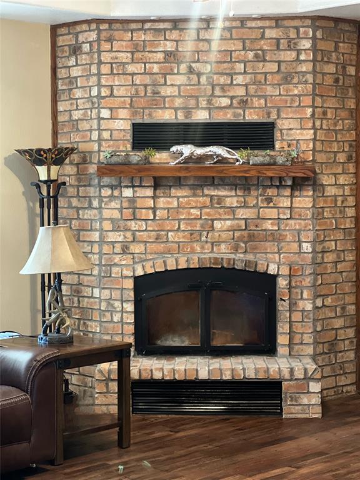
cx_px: 180
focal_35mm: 77
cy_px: 240
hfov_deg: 19.1
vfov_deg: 25.3
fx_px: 1068
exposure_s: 1/15
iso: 400
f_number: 2.8
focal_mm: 9
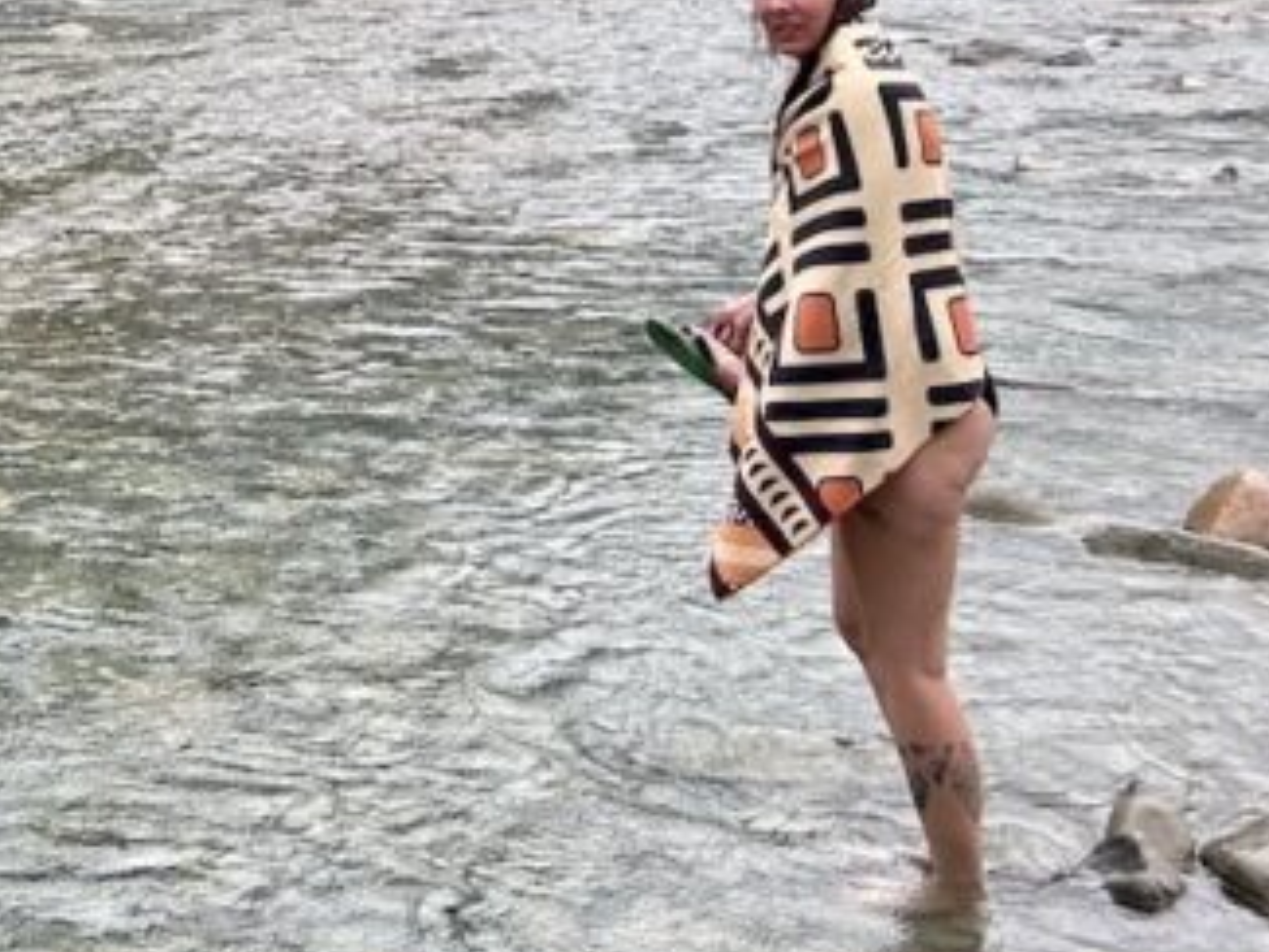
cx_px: -262
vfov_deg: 16.9
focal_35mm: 82
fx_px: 3007
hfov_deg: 22.0
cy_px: -300
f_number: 1.5
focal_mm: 5.7
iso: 40
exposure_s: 1/235
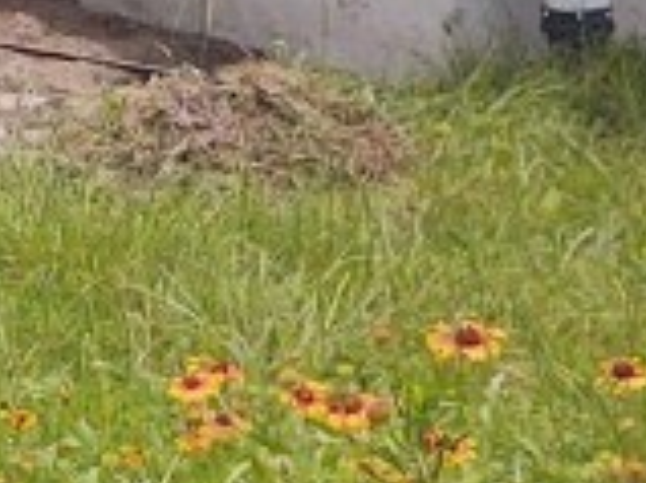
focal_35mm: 174
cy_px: -377
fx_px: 3245
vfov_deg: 8.2
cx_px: -1146
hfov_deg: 9.5
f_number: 1.7
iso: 100
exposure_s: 1/6451
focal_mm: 4.75
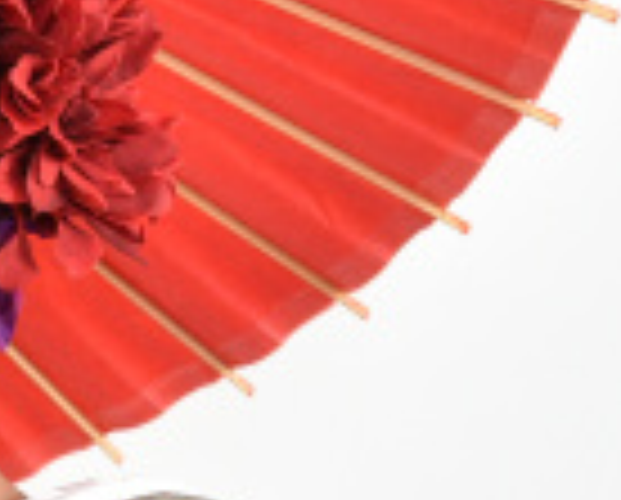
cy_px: 464
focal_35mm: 239
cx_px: -464
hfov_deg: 7.8
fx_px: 4402
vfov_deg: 6.5
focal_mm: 44
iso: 320
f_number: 6.3
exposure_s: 1/160
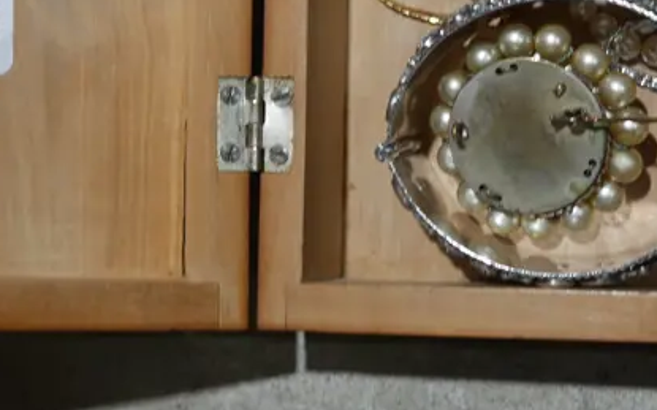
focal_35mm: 110
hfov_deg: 18.9
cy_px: -127
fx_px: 1969
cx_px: 282
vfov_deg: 11.6
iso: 320
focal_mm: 21
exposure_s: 1/60
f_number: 4.6
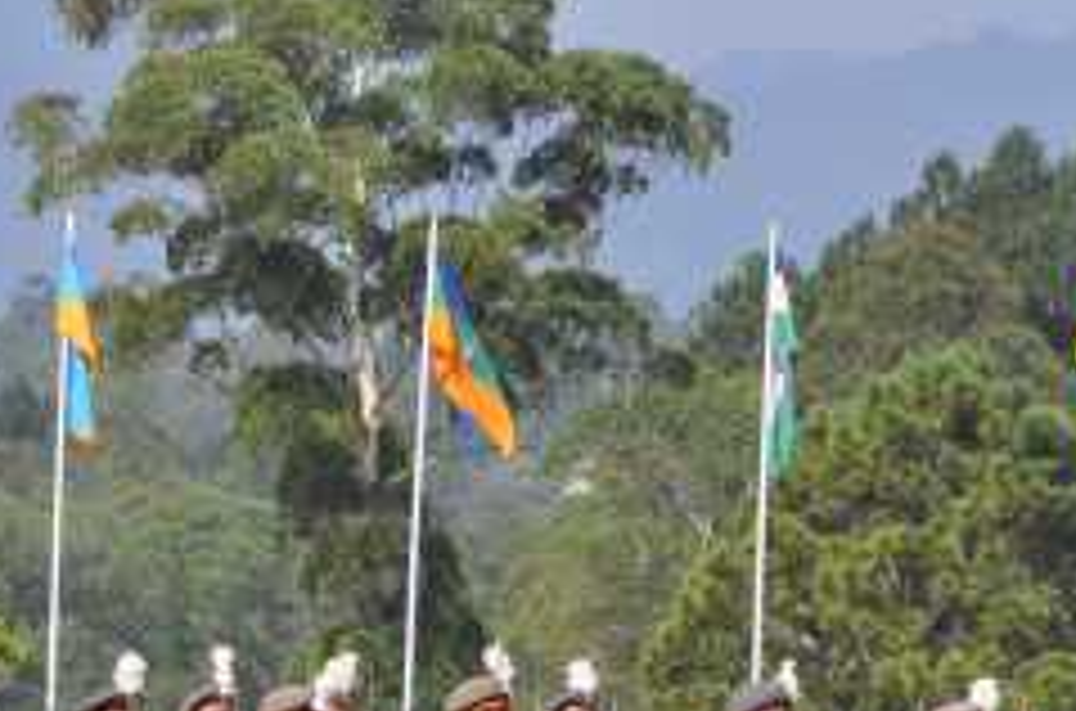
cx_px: -122
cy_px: 873
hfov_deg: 6.1
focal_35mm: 339
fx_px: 10106
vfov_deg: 4.0
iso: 200
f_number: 14
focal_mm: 90
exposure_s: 1/160
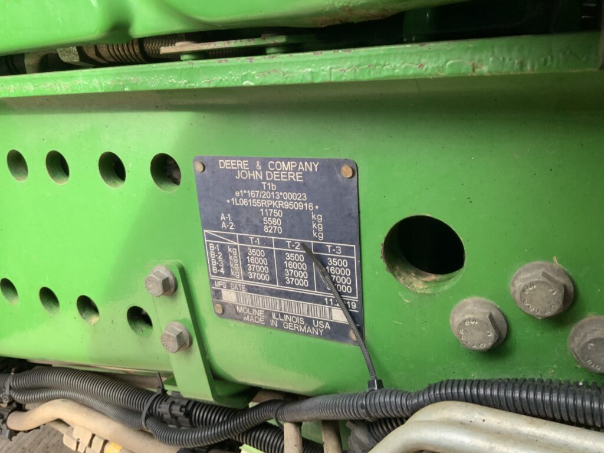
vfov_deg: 48.2
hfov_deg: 61.7
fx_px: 506
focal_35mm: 29
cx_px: 302
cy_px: 226
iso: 64
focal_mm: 3
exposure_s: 1/122
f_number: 1.8
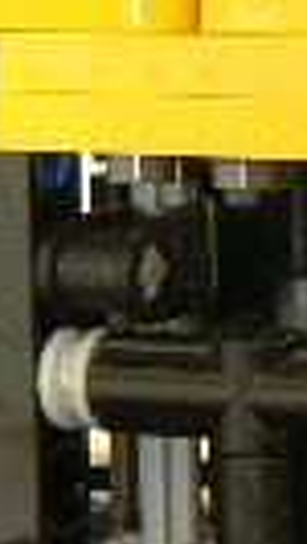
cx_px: 483
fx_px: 2730
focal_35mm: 189
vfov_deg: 11.4
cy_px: 155
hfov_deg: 6.3
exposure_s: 1/1.3
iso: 100
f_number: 4
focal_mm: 6
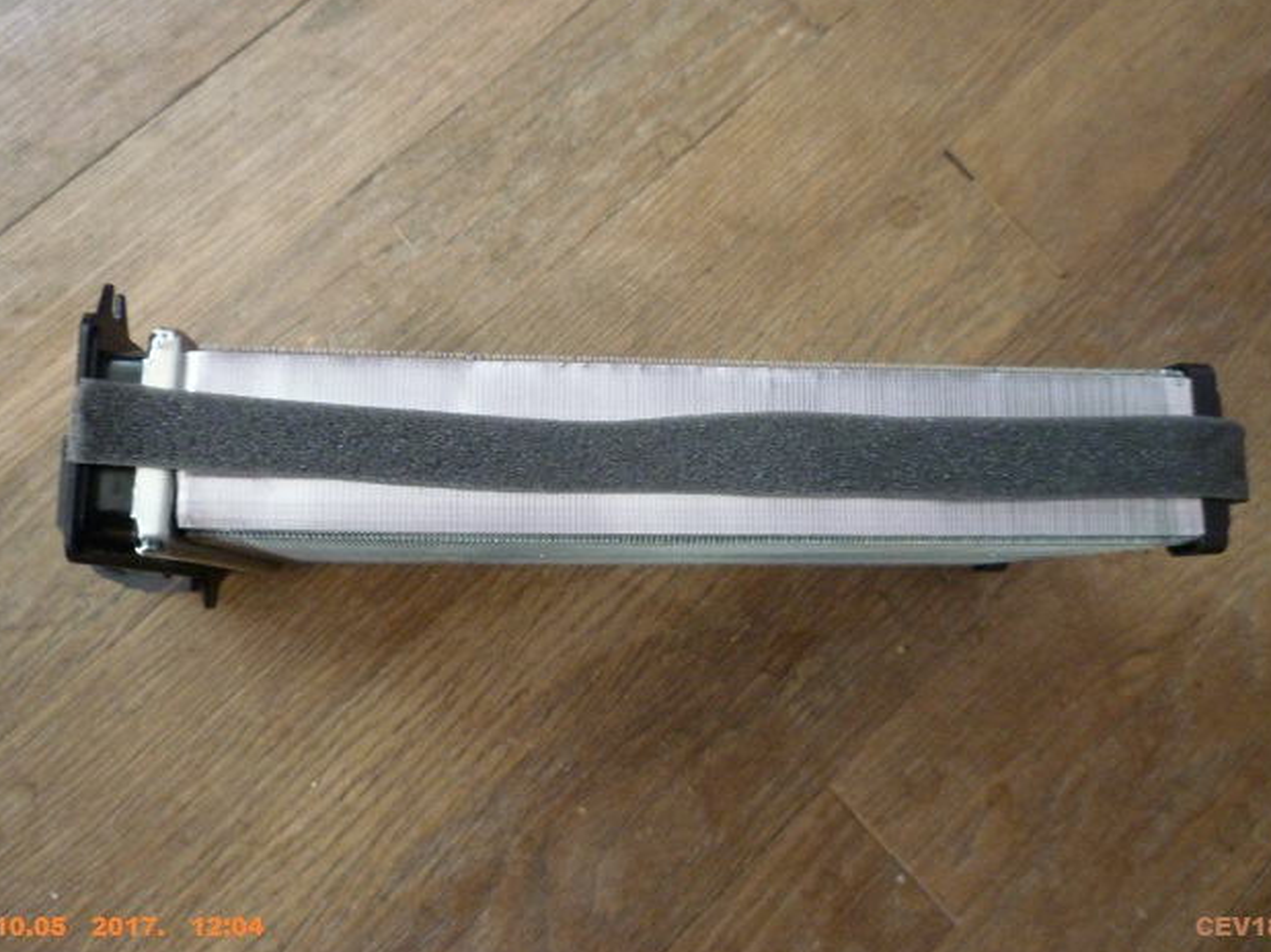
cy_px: 466
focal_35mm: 30
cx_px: 639
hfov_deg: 60.0
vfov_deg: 46.8
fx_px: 1101
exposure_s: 1/15
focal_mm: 5.2
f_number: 3.3
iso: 400
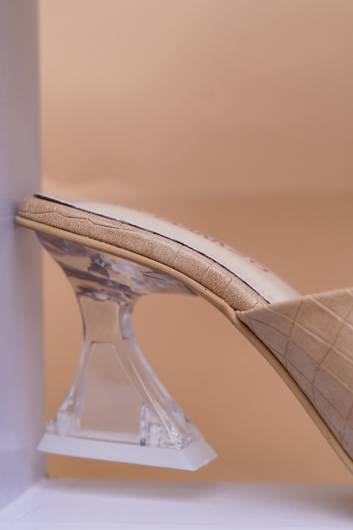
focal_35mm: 75
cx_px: 176
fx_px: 1103
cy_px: 265
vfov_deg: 27.0
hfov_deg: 18.2
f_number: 4
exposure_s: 1/160
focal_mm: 50
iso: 400
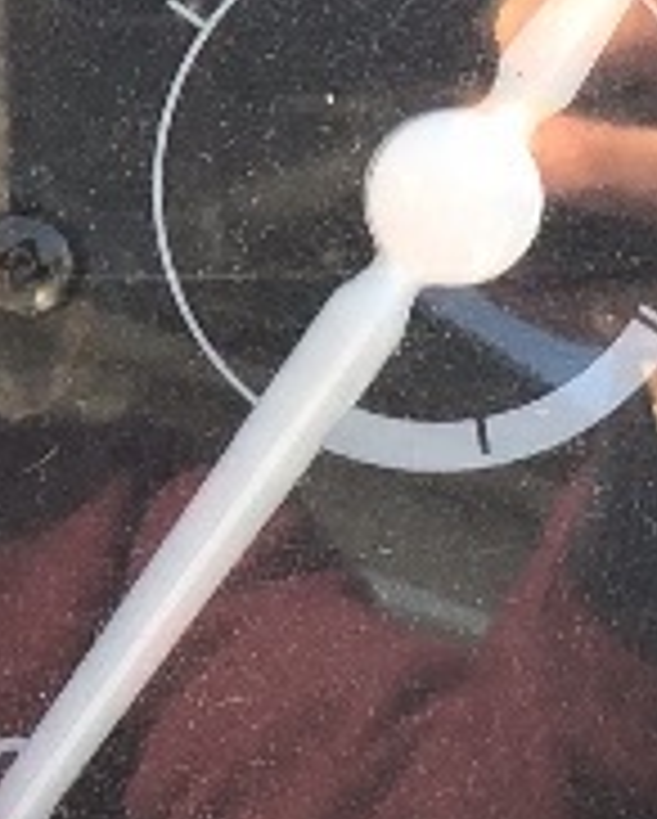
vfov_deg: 5.4
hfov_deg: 4.3
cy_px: 428
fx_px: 8638
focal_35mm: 356
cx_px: 828
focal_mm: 6
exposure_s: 1/60
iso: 20
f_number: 2.4
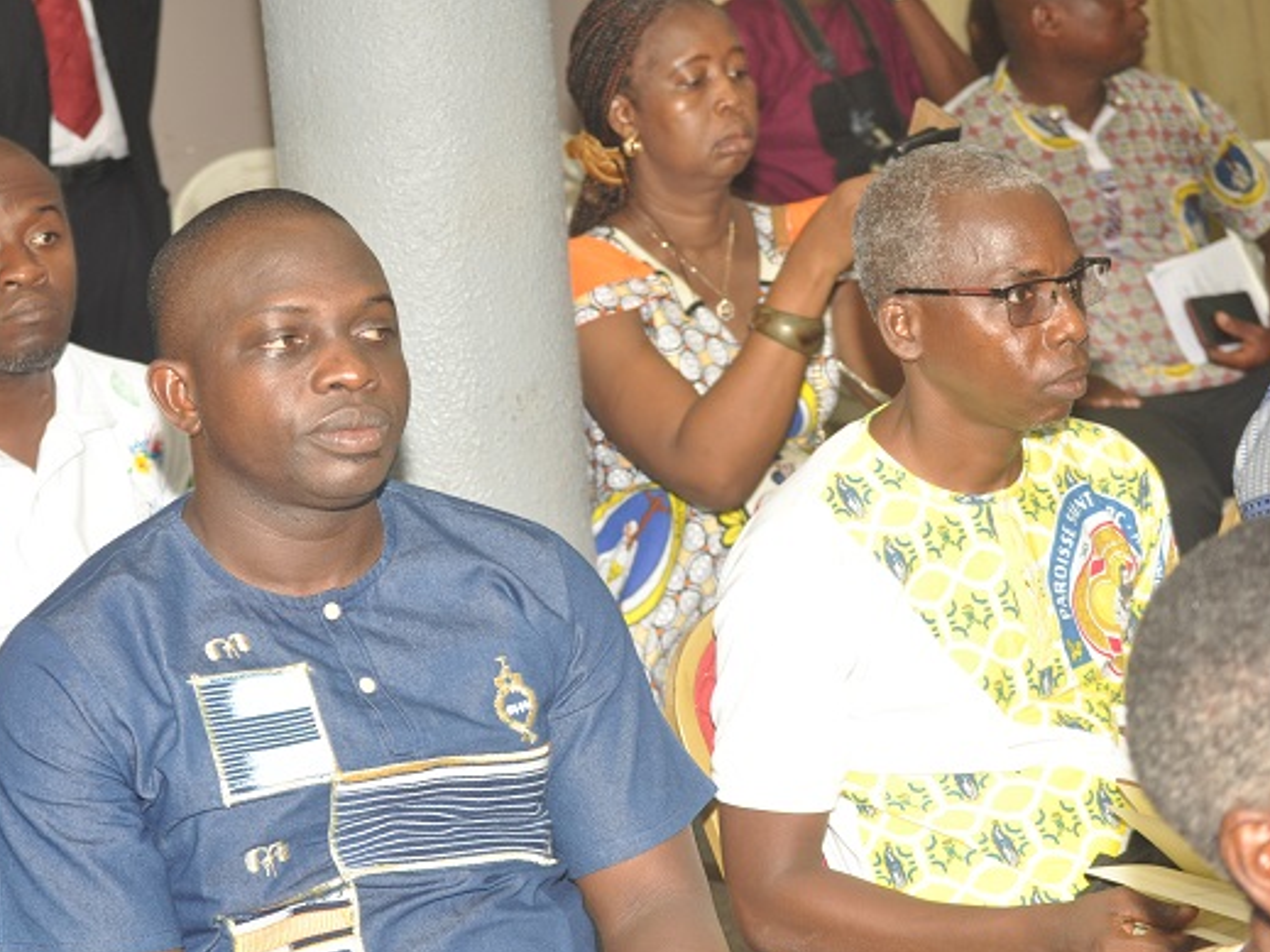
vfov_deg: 16.1
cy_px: 485
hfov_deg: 21.4
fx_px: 3358
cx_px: 587
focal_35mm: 92
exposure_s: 1/60
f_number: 5.6
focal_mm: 55
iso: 800
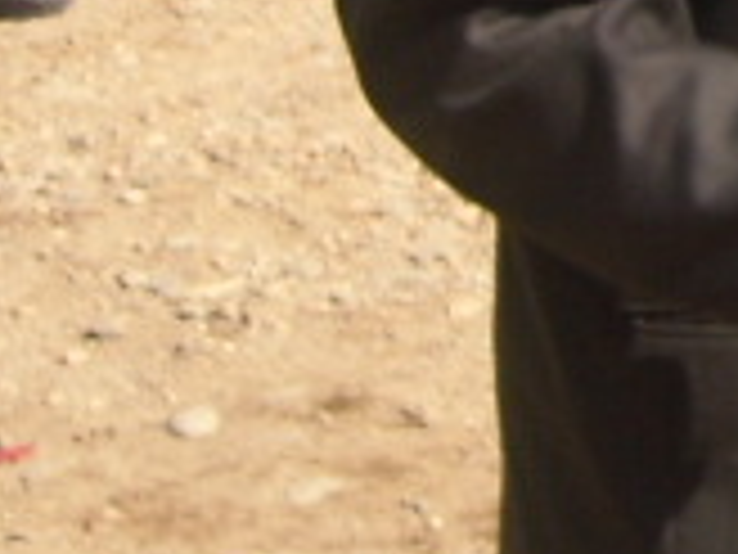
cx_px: 1652
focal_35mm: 219
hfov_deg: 8.4
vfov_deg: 6.5
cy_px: -712
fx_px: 4669
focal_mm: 5.7
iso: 64
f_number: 5.6
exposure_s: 1/184
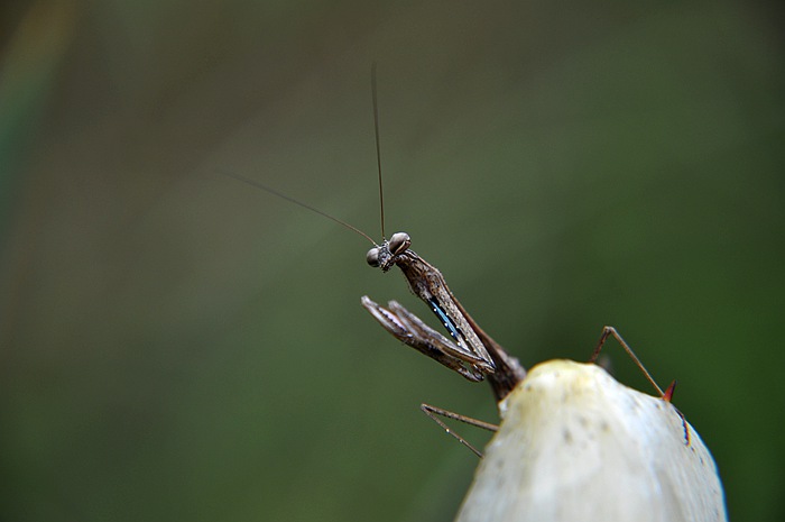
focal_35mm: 128
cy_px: 261
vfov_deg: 10.7
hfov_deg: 16.1
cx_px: 392
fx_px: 2777
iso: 200
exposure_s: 1/250
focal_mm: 85
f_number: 5.6
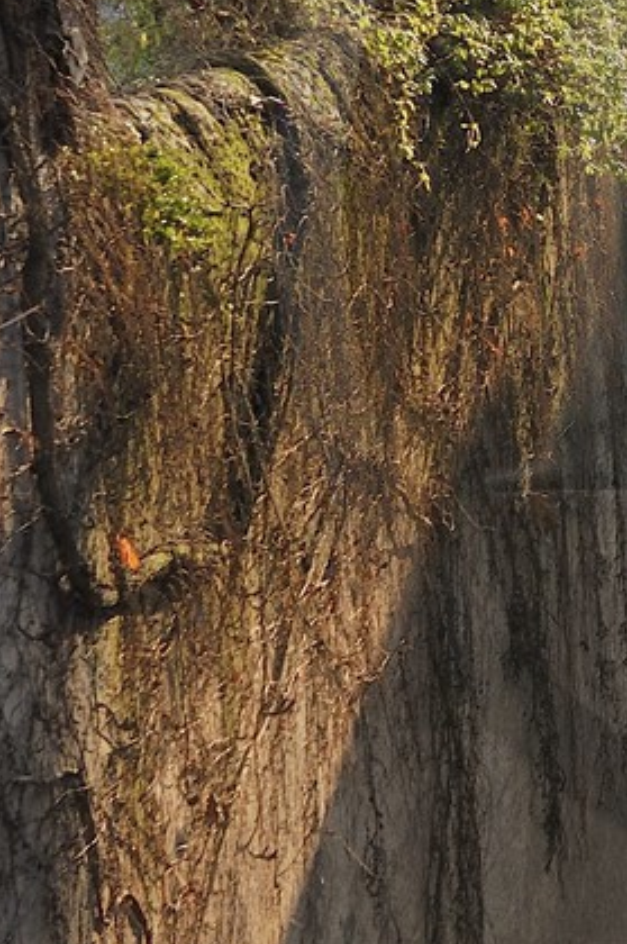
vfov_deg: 11.2
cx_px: 962
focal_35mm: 183
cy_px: 216
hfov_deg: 7.4
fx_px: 4792
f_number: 7.1
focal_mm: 48
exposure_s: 1/125
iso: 200
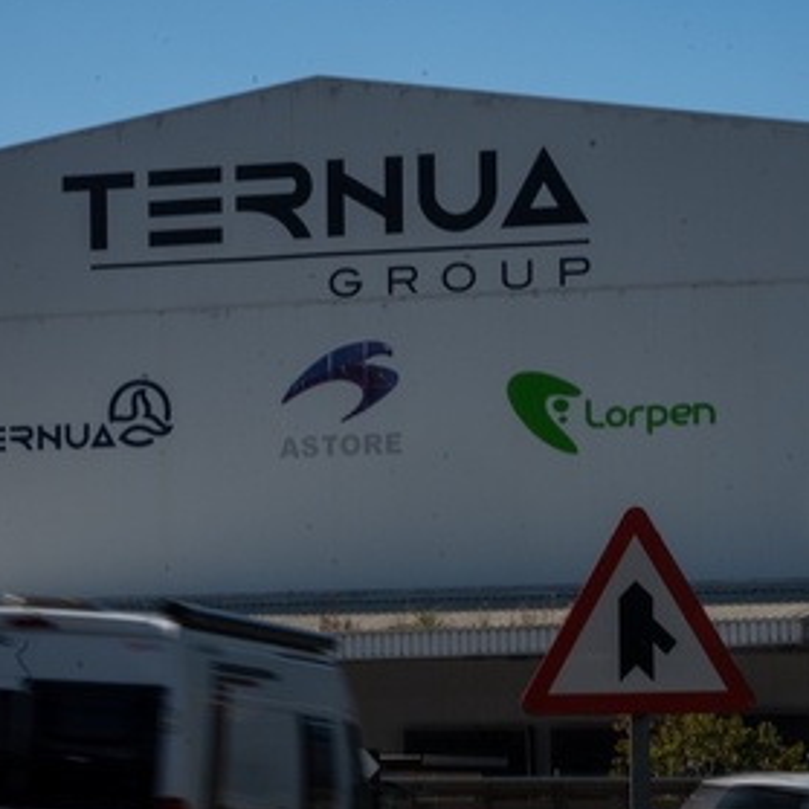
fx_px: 4098
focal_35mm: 155
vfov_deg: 11.3
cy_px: 592
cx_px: 580
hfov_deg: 11.3
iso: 100
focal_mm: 70
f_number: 22
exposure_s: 1/25
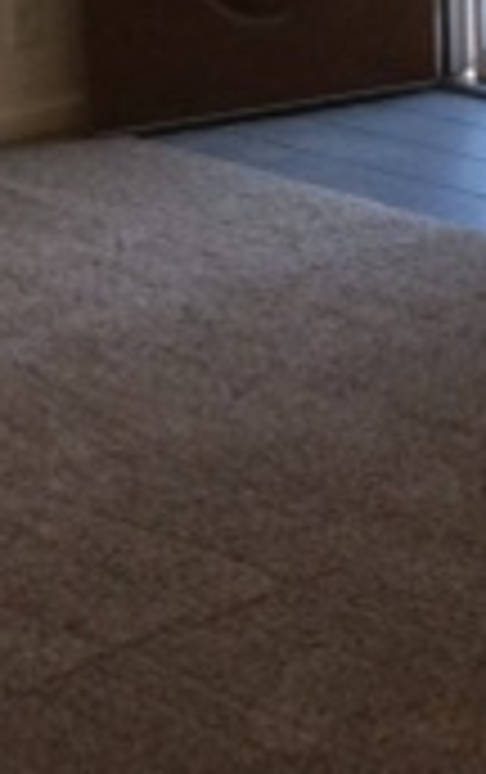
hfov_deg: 10.1
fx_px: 2661
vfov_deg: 15.9
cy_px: -166
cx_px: 742
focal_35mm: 126
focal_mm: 3.3
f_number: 2.4
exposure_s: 1/24
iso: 80
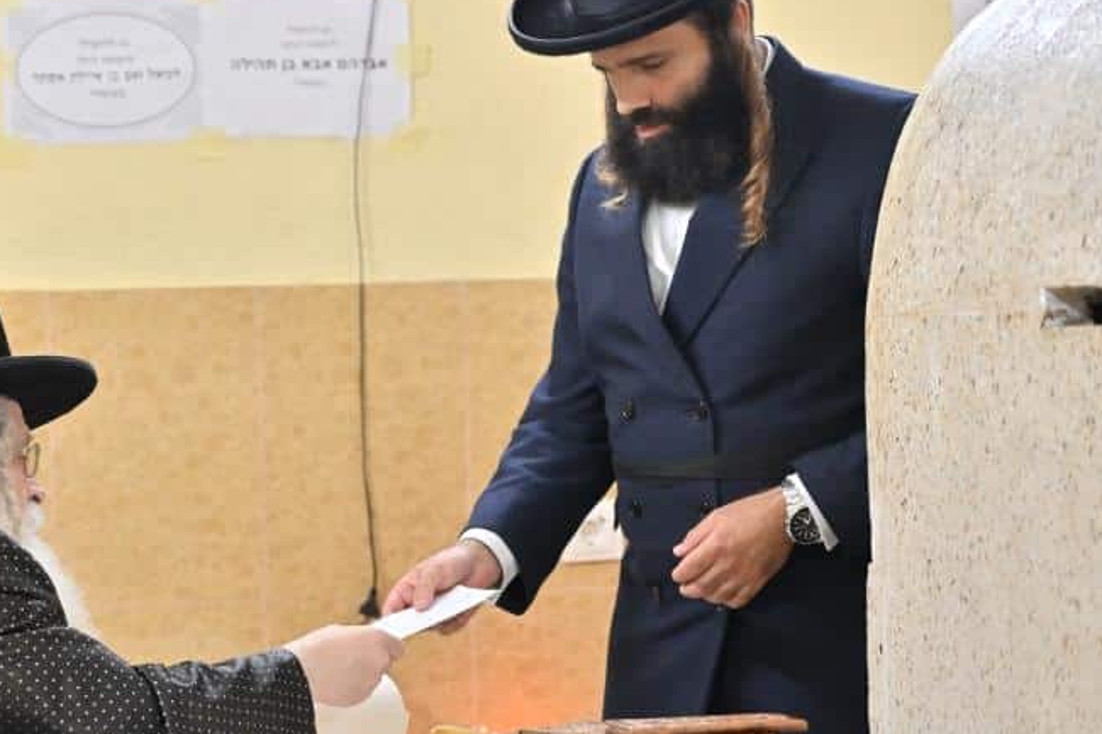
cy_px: 325
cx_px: 280
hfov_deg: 15.2
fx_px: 4101
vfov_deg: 10.2
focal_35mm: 134
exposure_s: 1/160
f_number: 4
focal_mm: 85
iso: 1250
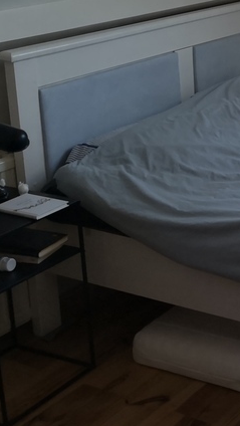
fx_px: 802
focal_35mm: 71
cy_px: 76
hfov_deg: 14.9
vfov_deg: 29.0
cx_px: 431
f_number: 1.6
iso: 50
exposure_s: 1/166
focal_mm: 3.95
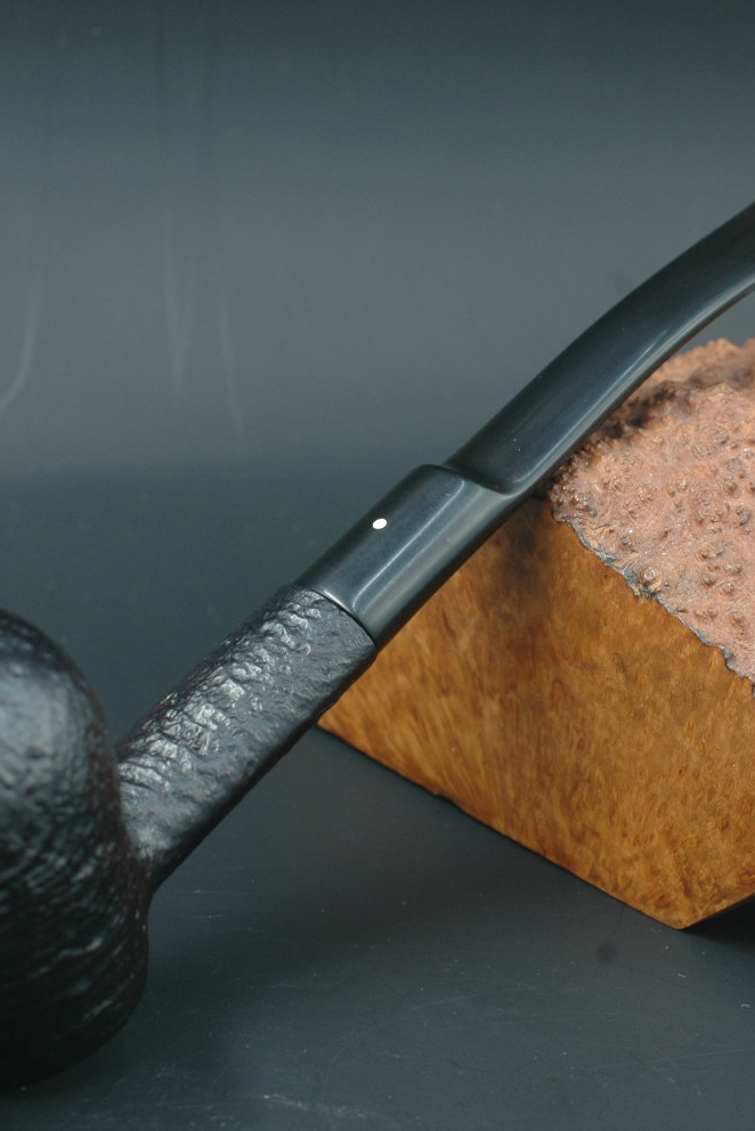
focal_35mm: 159
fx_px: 4998
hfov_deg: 8.6
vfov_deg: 12.9
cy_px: 569
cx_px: 368
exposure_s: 1/6
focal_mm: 70
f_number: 8
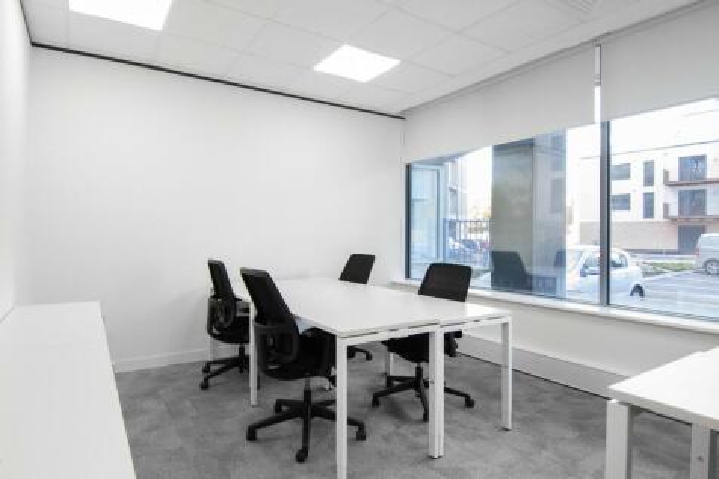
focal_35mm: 21
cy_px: 240
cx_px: 360
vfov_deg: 59.5
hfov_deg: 81.2
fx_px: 419
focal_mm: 14
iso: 400
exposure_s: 1/5
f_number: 11
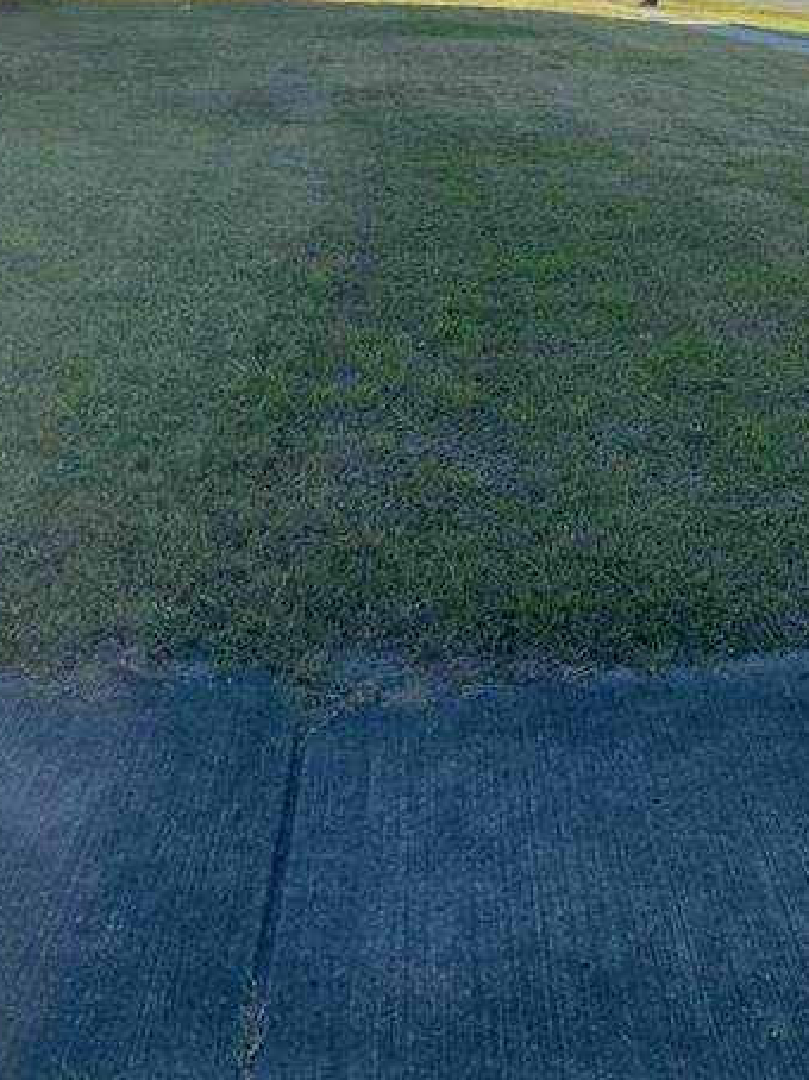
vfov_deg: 41.4
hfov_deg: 32.8
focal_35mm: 44
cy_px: 243
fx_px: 1372
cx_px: 421
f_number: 1.8
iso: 32
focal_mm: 4.25
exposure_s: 1/1727
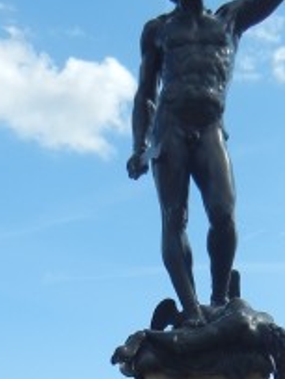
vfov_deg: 16.8
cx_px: 218
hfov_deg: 13.1
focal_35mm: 113
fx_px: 1240
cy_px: 440
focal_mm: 5.4
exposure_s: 1/449
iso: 160
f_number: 7
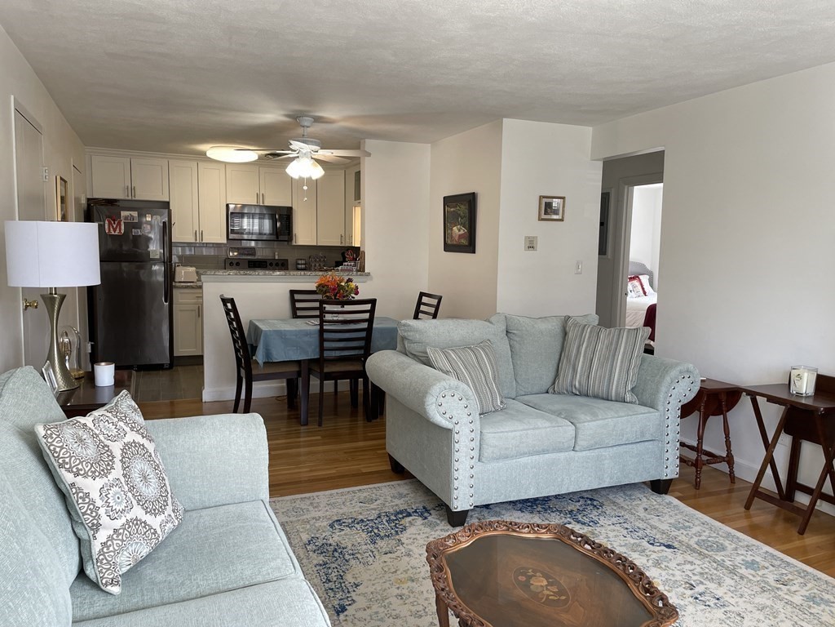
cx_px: 418
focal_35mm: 26
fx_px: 627
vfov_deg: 53.1
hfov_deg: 67.3
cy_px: 314
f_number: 1.6
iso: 64
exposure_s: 1/120
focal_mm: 4.2
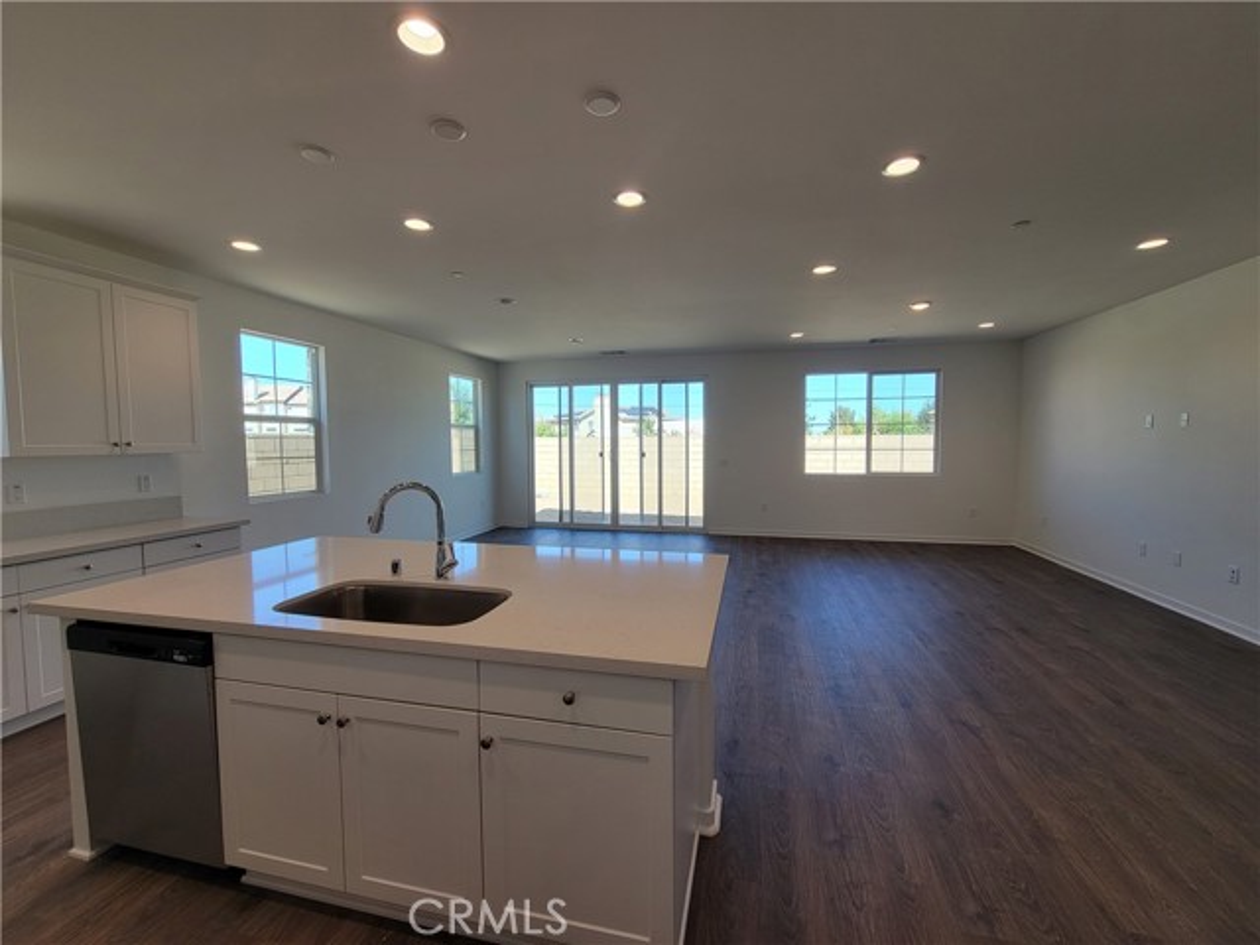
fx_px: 473
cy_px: 472
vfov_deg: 89.9
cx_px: 630
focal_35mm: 13
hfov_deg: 106.2
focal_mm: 2.2
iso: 50
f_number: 2.2
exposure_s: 1/170
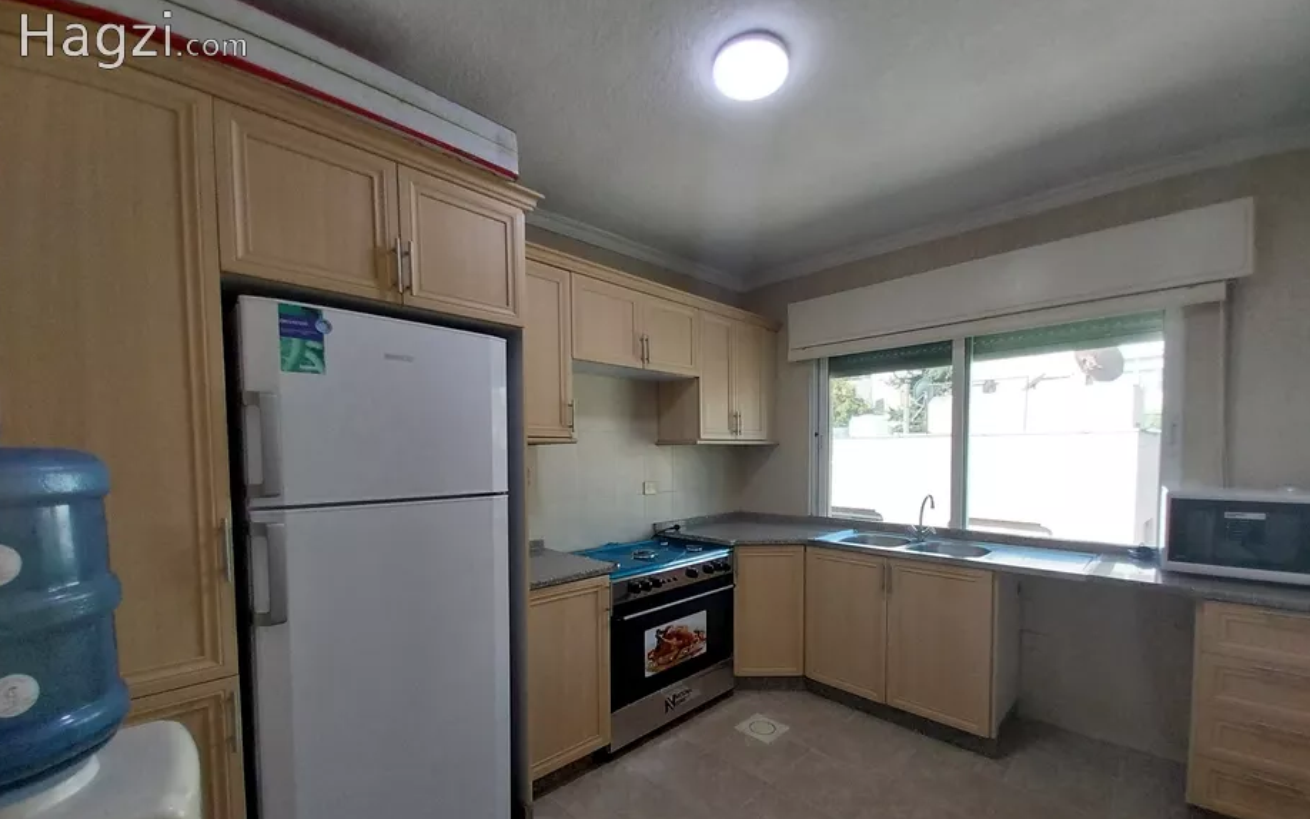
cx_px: 657
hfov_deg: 105.3
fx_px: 500
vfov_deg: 78.0
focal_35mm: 14
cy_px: 481
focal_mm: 1.3
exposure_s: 1/105
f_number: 2.2
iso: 64
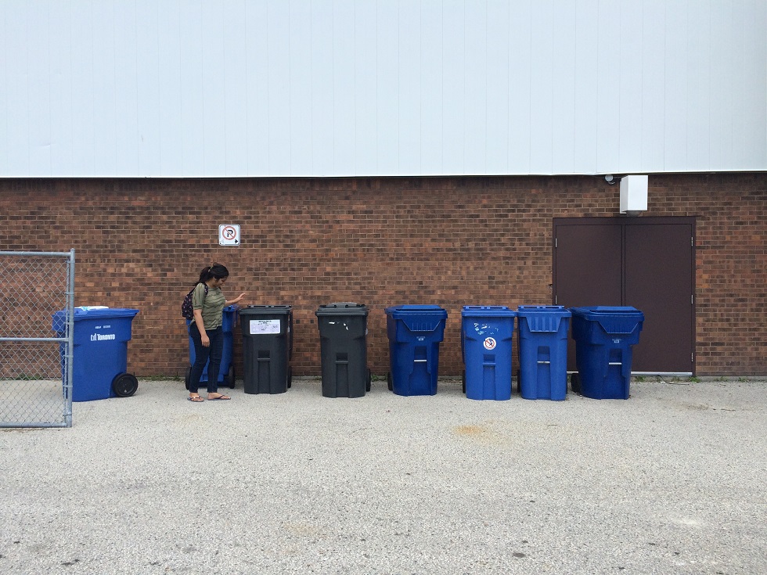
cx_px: 384
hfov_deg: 61.7
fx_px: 643
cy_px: 288
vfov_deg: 48.2
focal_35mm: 29
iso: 32
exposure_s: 1/1368
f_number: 2.2
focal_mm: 4.15
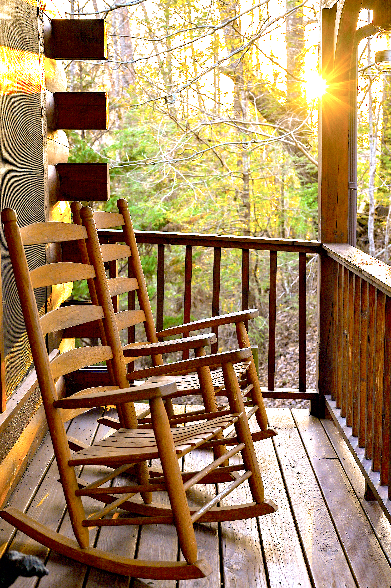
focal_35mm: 50
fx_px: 816
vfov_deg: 39.6
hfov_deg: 27.0
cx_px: 196
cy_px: 294
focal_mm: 50
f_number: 5.6
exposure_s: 1/30
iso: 200
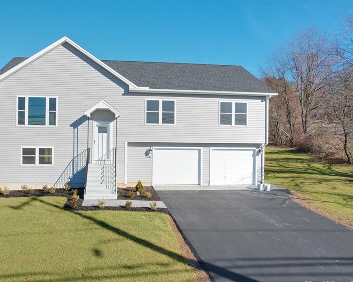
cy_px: 134
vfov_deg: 53.1
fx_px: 282
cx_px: 135
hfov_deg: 63.3
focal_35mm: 27
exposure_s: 1/2000
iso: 110
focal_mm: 8.38
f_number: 2.8
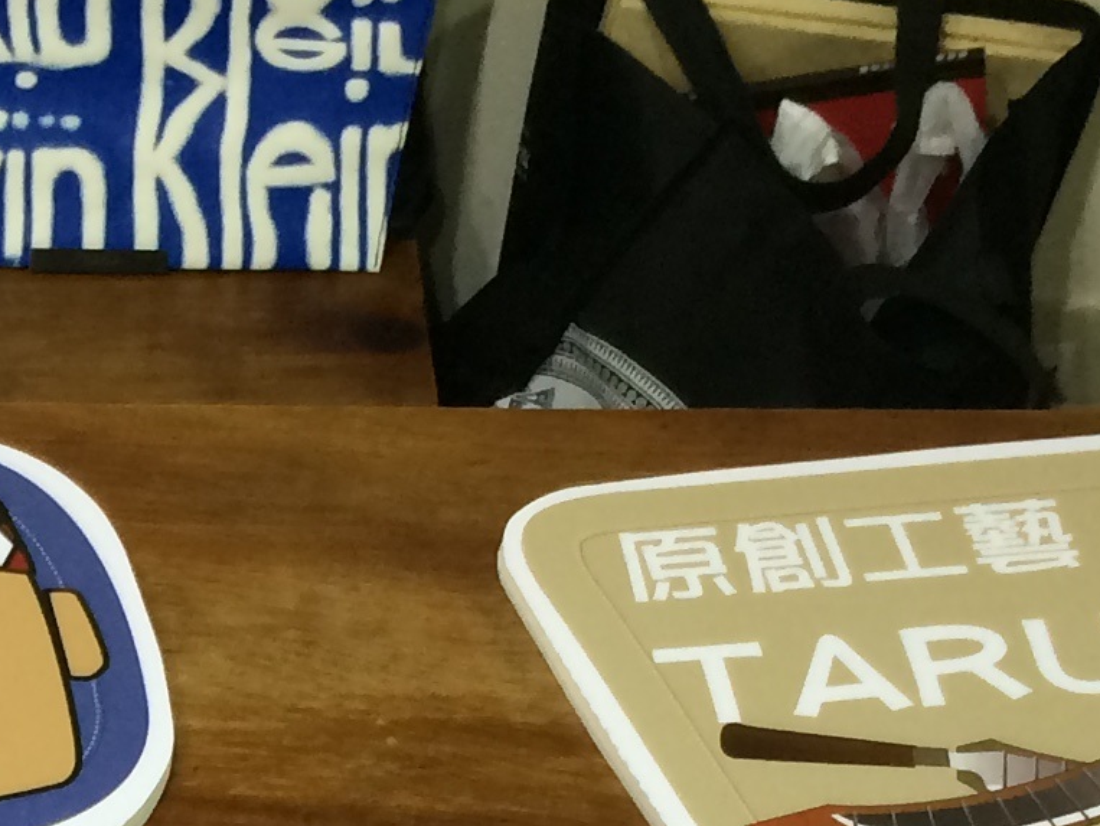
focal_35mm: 124
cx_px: -254
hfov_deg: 15.3
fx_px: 3942
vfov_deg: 11.0
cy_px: 1578
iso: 50
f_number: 2.2
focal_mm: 4.15
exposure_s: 1/30
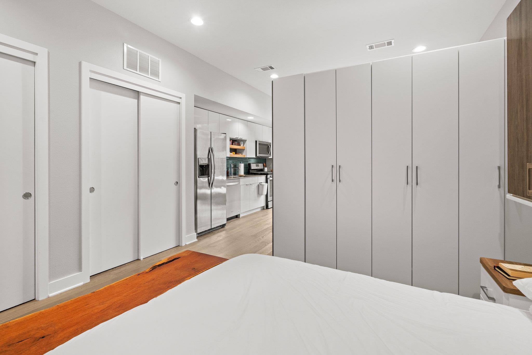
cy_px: 178
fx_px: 236
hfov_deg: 96.7
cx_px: 266
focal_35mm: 16
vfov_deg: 73.8
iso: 1000
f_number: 9
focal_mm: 16
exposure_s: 1/8
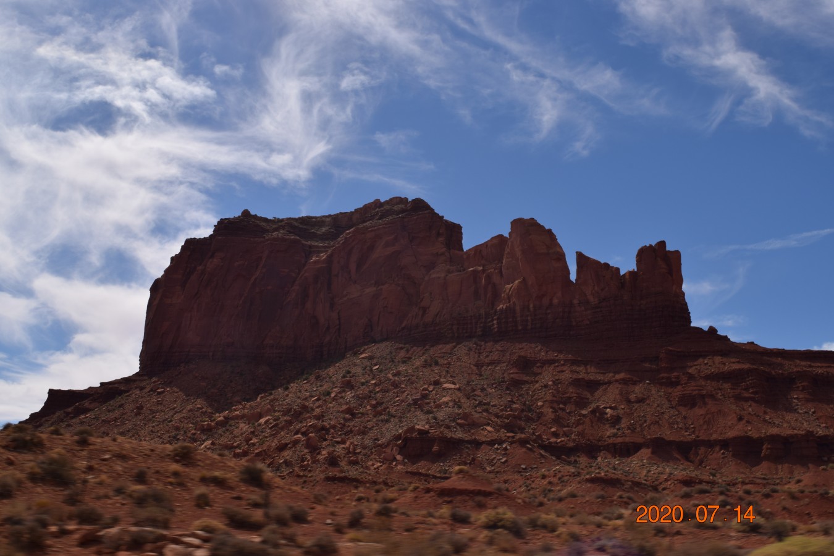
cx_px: 417
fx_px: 799
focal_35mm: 34
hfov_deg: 55.1
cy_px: 278
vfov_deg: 38.4
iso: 100
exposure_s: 1/200
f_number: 13
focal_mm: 23
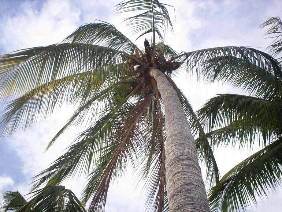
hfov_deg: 51.4
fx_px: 293
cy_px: 106
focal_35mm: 36
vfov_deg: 39.6
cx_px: 141
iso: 100
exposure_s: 1/384
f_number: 4.5
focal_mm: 6
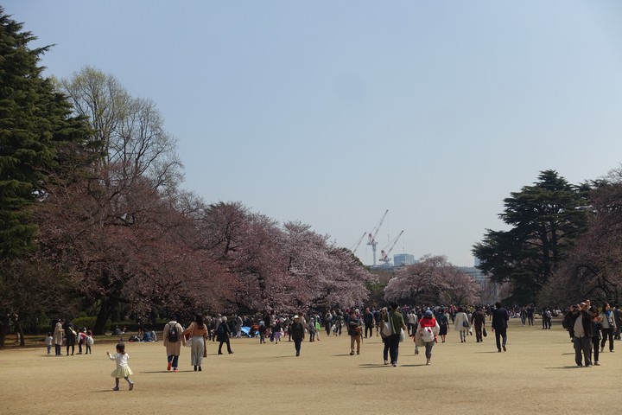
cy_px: 208
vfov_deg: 24.2
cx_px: 311
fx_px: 967
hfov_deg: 35.6
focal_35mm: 56
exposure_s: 1/800
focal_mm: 20.63
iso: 125
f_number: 5.6
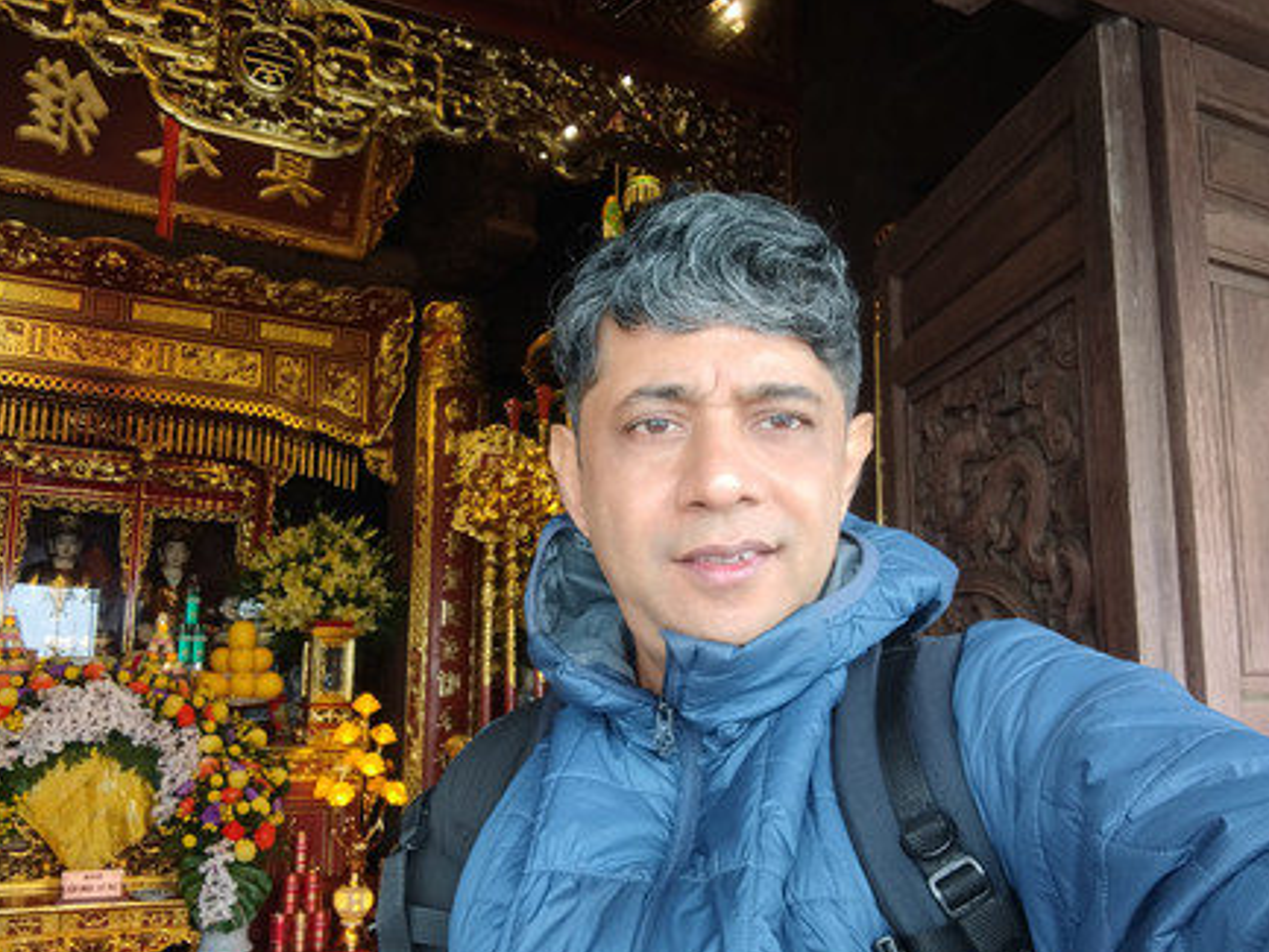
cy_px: 514
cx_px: 551
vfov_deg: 46.8
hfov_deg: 59.7
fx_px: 1100
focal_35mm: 30
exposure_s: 1/100
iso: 50
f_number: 2
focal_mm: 2.79
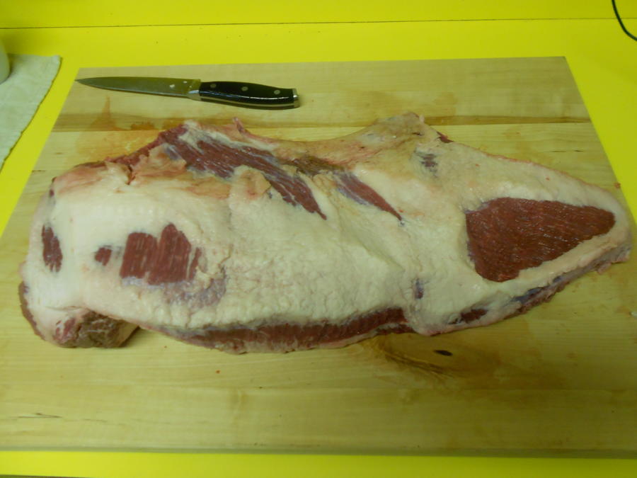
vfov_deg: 53.1
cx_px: 318
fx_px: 478
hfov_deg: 67.3
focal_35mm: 26
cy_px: 239
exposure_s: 1/30
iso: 250
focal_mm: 4.6
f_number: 3.2
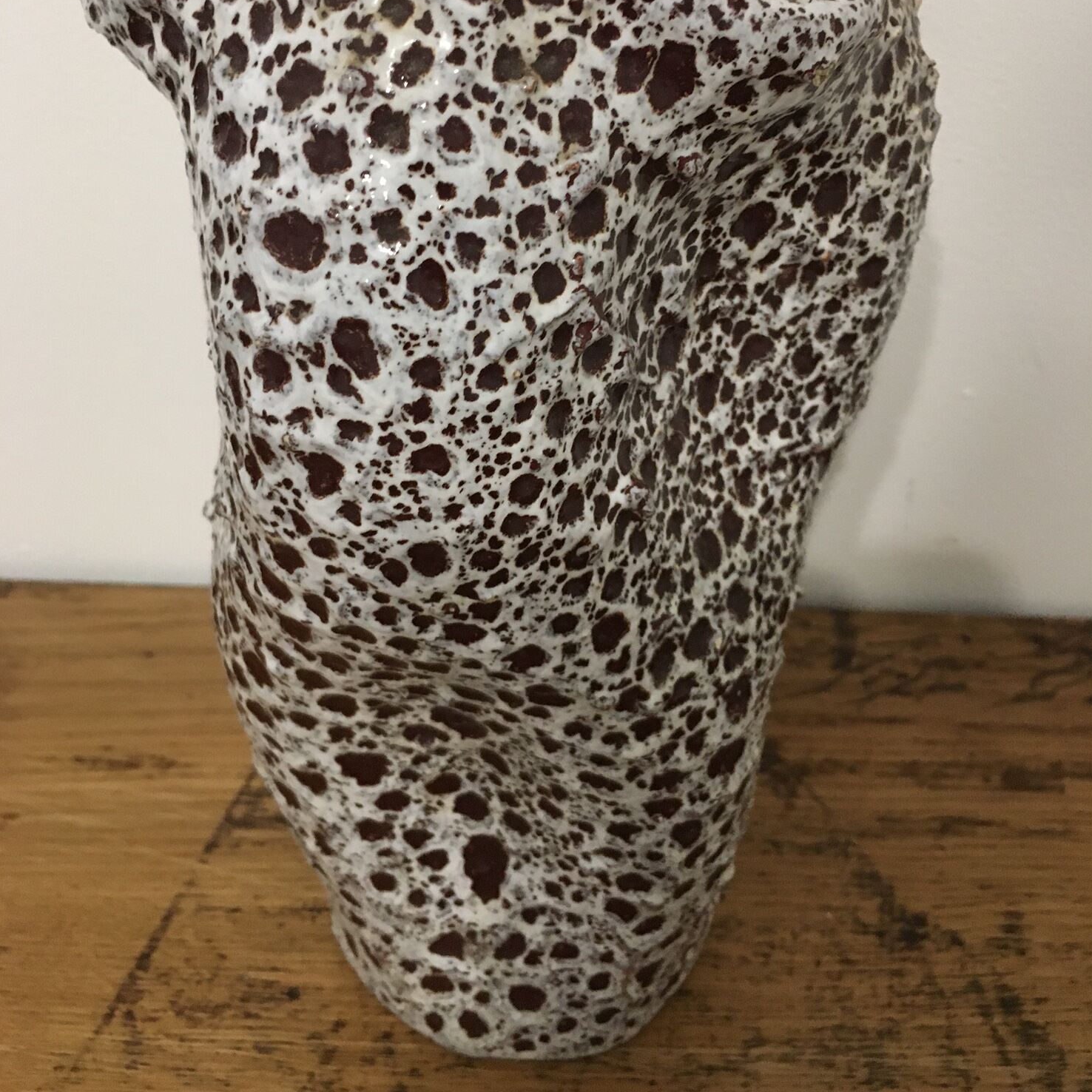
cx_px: 547
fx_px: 1249
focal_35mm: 35
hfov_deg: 47.2
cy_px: 406
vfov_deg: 46.8
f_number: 2.2
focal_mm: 4.15
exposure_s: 1/25
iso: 200
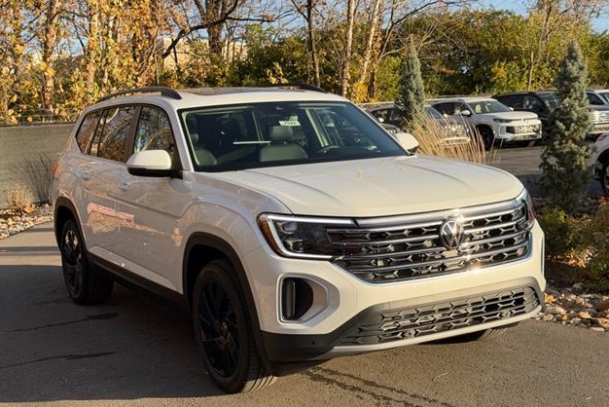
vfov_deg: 26.5
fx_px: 863
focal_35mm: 51
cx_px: 300
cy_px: 227
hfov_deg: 38.9
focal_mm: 6.76
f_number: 1.78
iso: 64
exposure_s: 1/1754
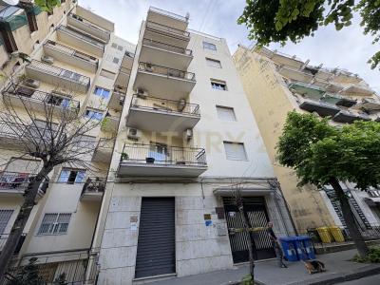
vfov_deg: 85.7
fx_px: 154
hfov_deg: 102.1
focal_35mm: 14
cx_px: 190
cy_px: 142
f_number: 2.2
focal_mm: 2.22
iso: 40
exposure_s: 1/296
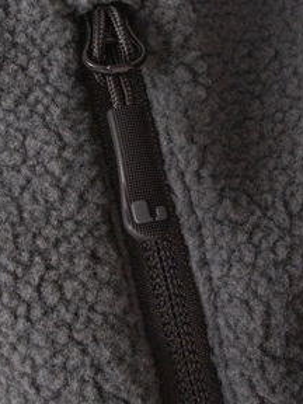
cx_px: 119
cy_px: 97
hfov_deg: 22.5
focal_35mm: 65
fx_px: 759
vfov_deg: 29.3
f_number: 5.6
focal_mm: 20
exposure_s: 1/800
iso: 800
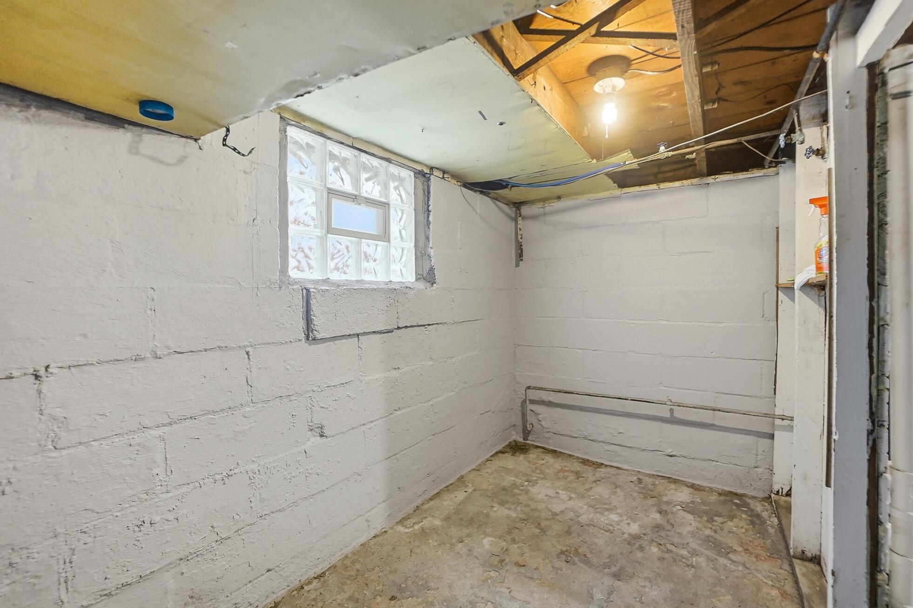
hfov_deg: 100.4
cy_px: 304
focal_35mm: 15
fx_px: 380
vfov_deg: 77.3
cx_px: 456
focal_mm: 10
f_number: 4
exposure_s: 1/80
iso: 100
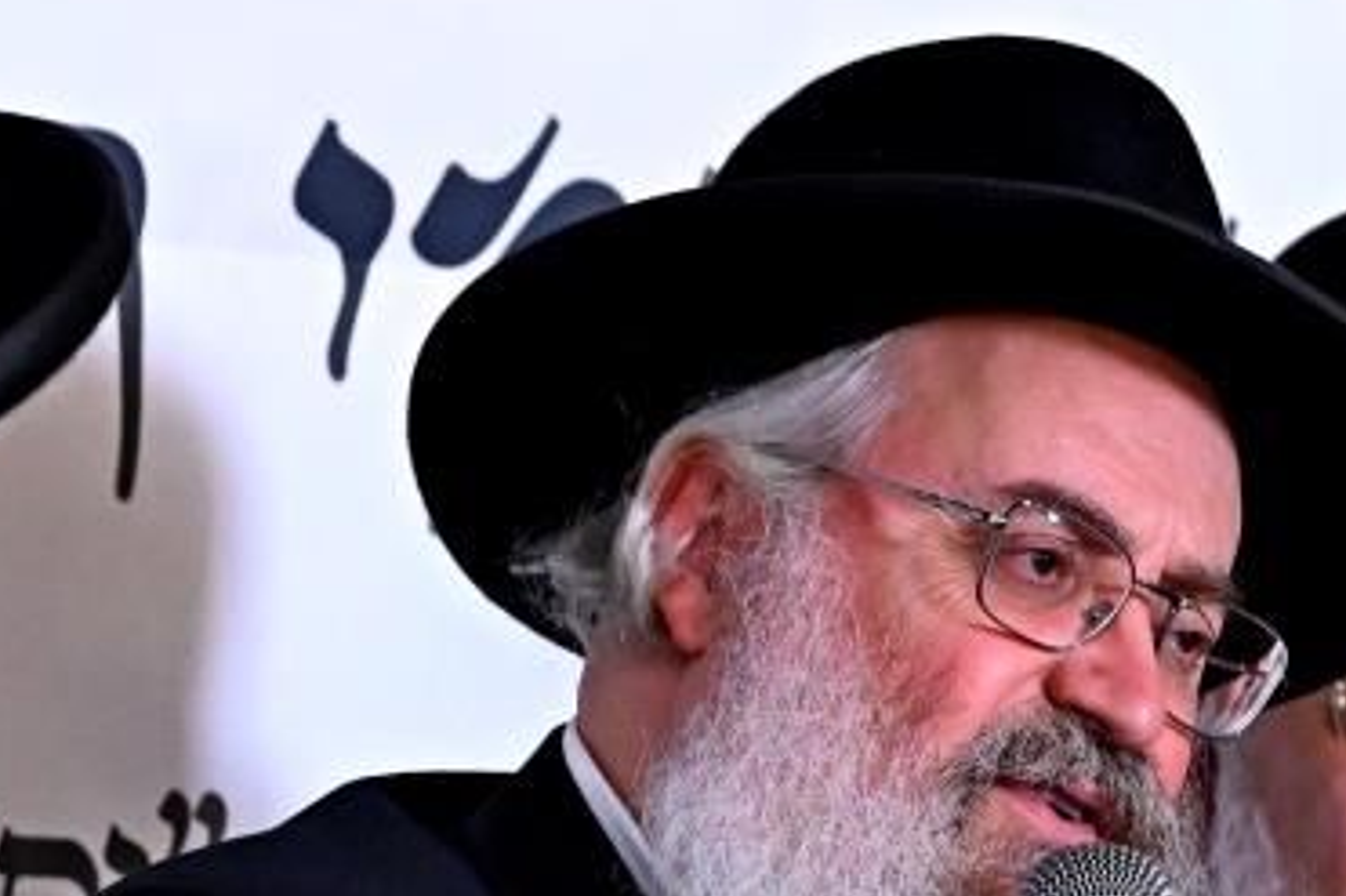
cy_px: 892
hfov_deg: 8.5
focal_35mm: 243
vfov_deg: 5.6
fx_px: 9081
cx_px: 533
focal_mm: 59
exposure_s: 1/200
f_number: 4
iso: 4000
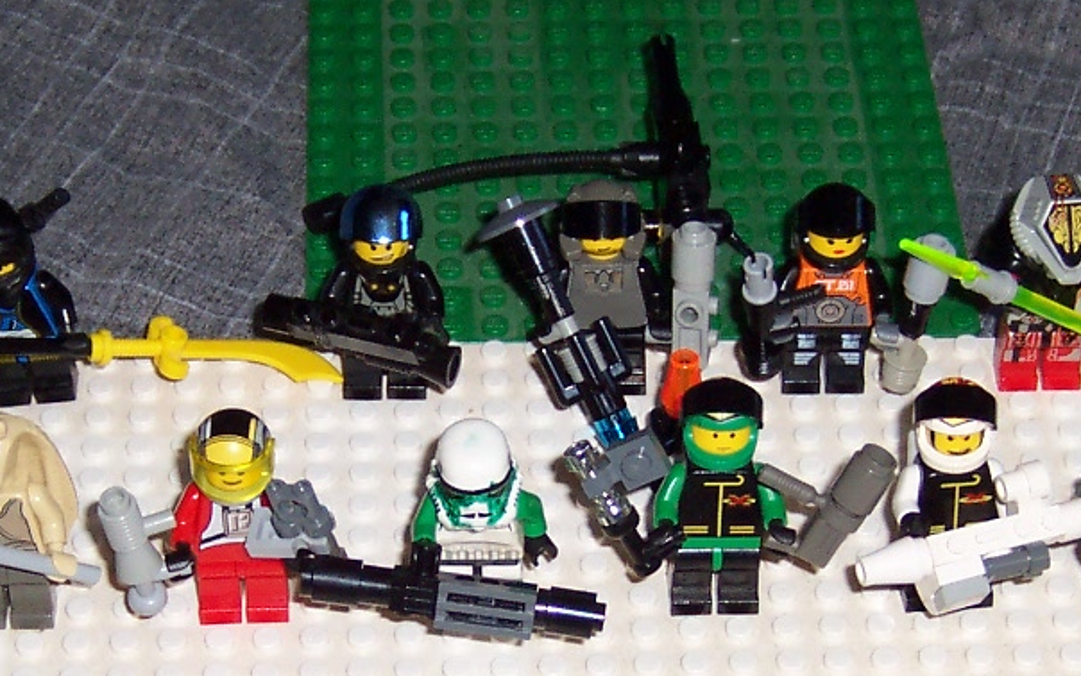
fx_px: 4156
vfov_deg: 9.3
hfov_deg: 14.8
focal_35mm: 141
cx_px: 571
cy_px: 504
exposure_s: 1/60
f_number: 3.4
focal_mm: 10.4
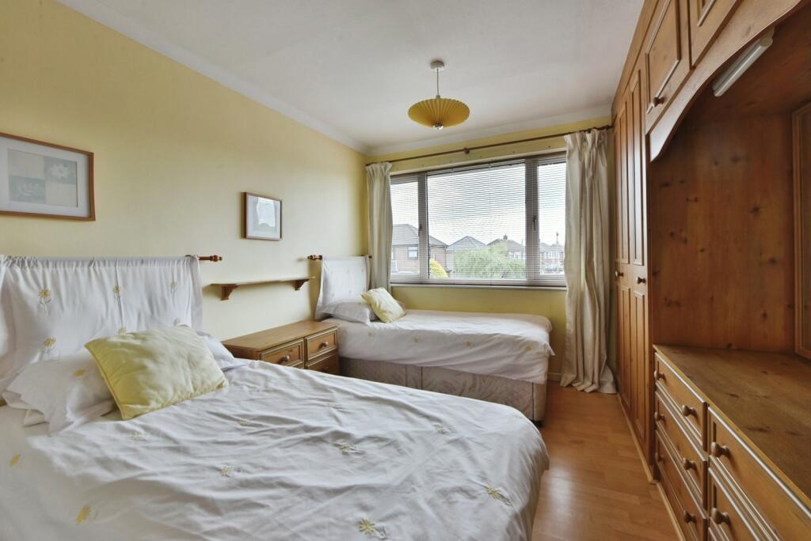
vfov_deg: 81.3
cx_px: 406
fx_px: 316
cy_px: 270
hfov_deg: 104.2
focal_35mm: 14
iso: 500
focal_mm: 14
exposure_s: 1/80
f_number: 11
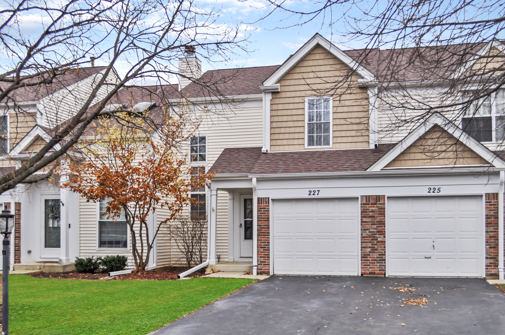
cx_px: 252
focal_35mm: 39
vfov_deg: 34.1
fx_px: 546
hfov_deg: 49.6
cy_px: 168
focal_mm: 26
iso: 200
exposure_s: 1/125
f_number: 5.6
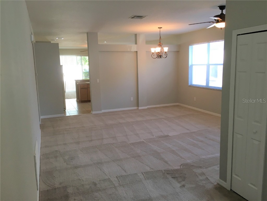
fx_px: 224
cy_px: 100
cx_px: 134
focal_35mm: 29
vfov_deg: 48.2
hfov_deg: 61.7
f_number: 2.2
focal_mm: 4.15
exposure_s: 1/30
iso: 25
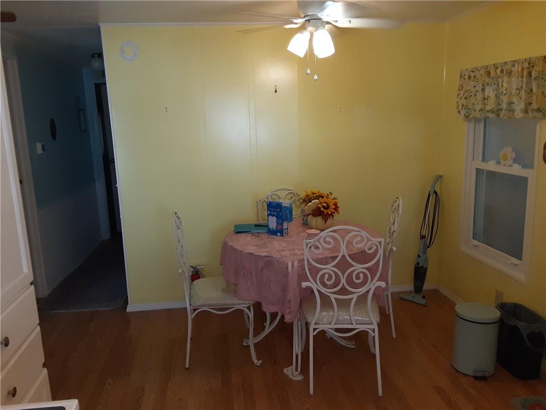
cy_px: 205
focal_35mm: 27
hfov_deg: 65.3
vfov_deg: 51.4
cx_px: 273
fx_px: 426
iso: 125
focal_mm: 2.91
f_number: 1.9
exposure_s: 1/60
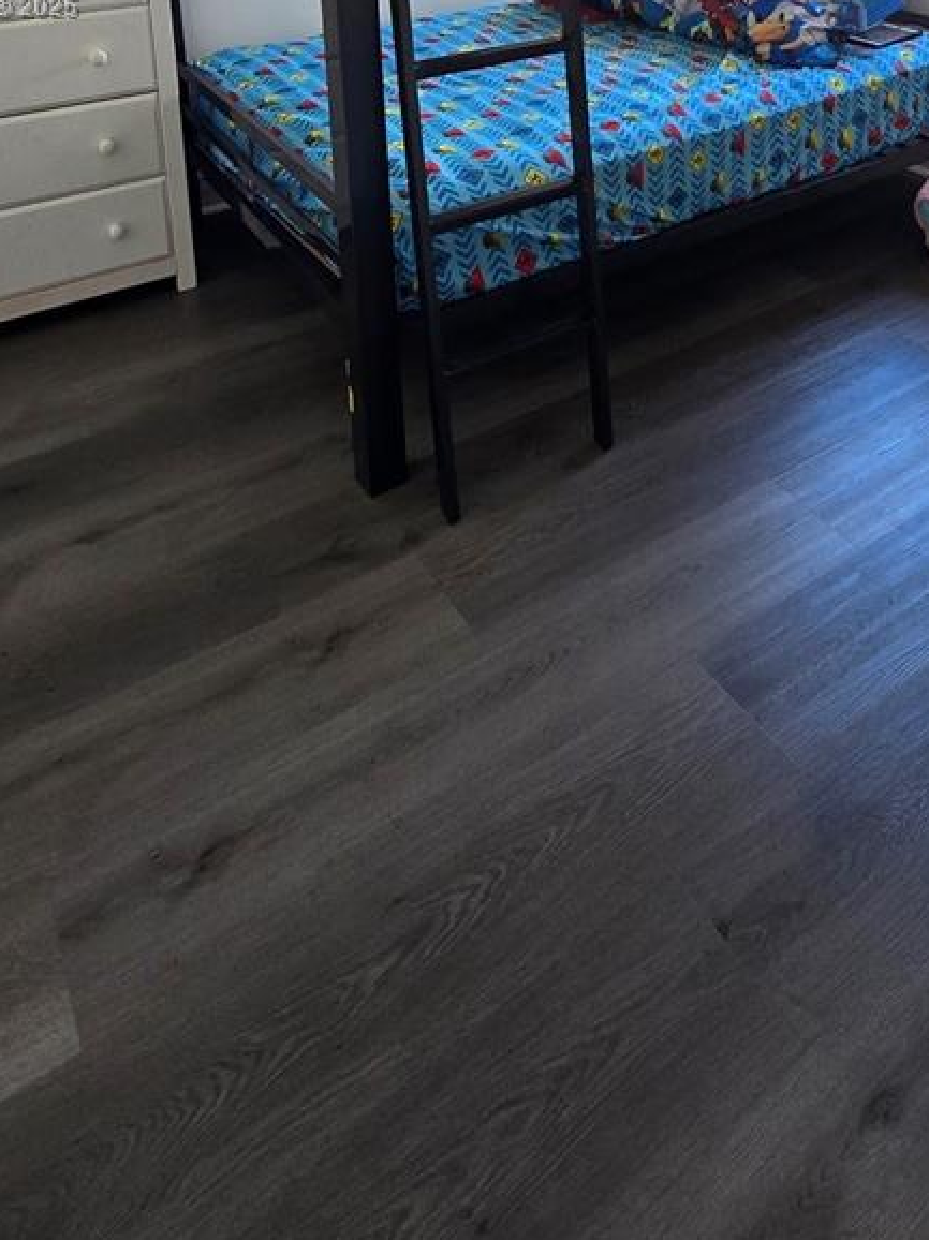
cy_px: 9
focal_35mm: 27
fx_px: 967
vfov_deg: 52.4
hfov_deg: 50.0
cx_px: 650
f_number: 2.2
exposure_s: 1/60
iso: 100
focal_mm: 2.2
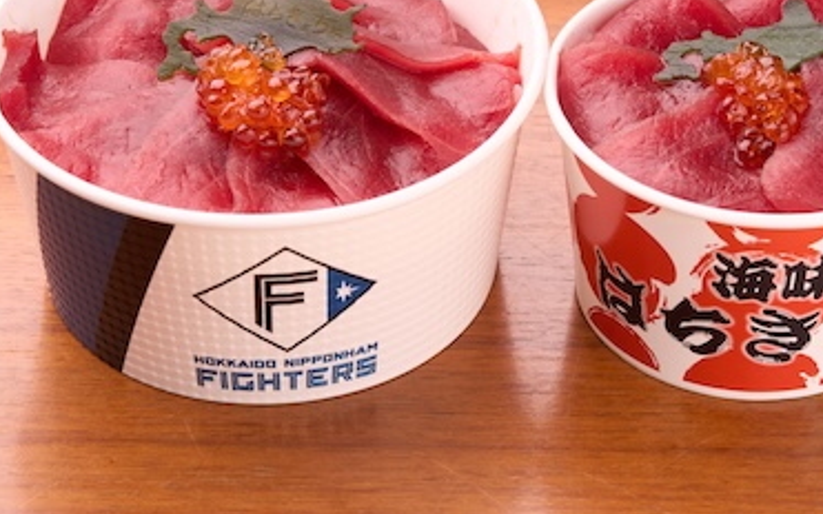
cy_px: 111
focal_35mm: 145
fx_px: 3253
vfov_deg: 9.0
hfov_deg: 14.4
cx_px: 486
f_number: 11
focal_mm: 88
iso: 125
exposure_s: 1/100
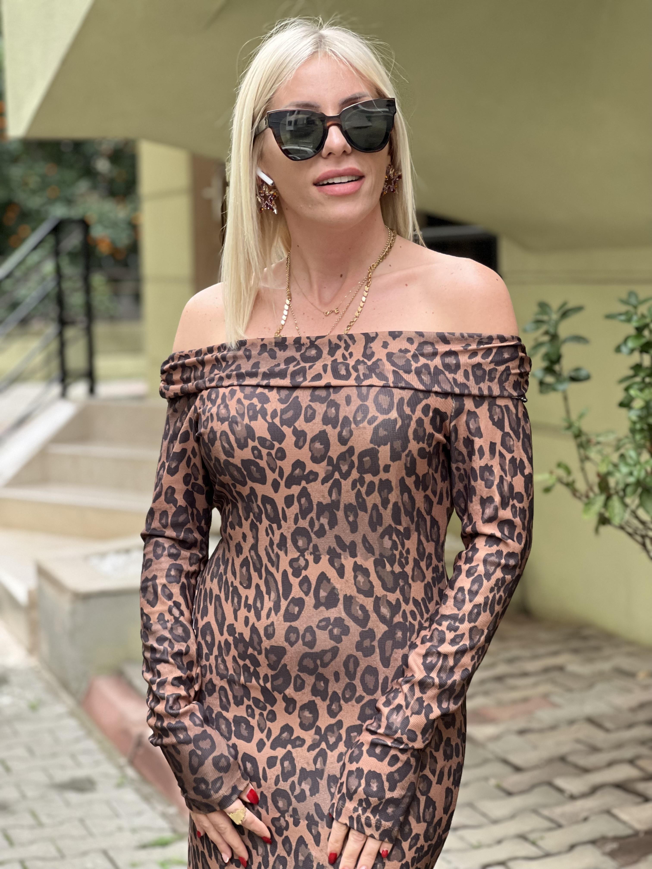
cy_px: 434
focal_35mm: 77
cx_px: 326
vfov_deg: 25.3
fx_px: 1934
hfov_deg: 19.1
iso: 200
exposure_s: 1/121
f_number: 2.8
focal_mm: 9
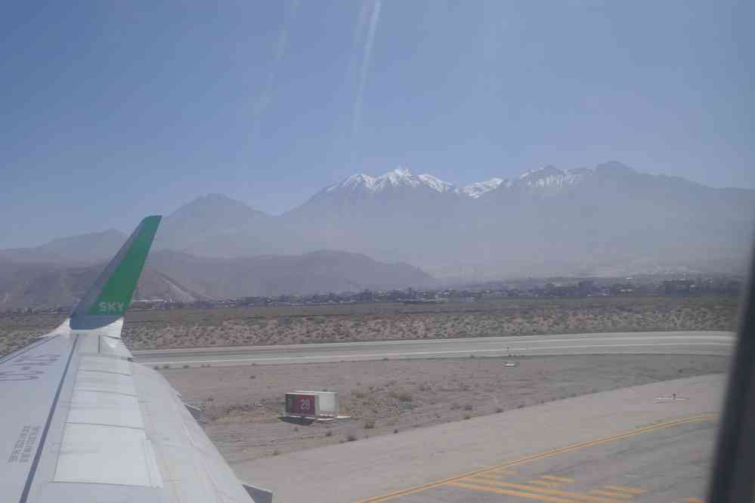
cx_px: 378
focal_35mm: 37
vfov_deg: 35.9
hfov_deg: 51.9
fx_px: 776
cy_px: 252
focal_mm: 13.6
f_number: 5.6
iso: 125
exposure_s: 1/1000
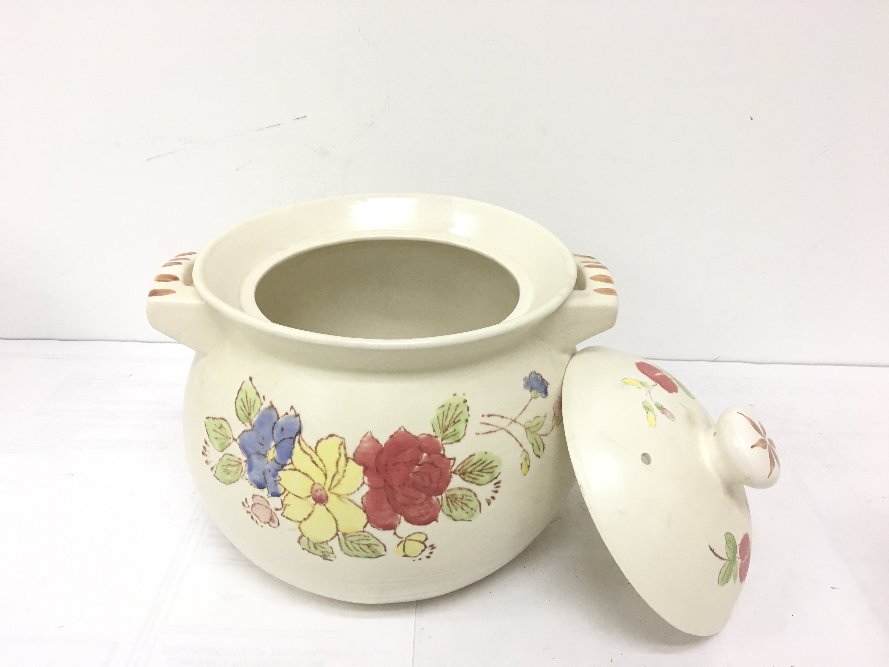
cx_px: 444
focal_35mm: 29
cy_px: 334
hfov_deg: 61.7
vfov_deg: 48.2
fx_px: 745
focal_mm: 4.15
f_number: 2.2
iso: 40
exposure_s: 1/30
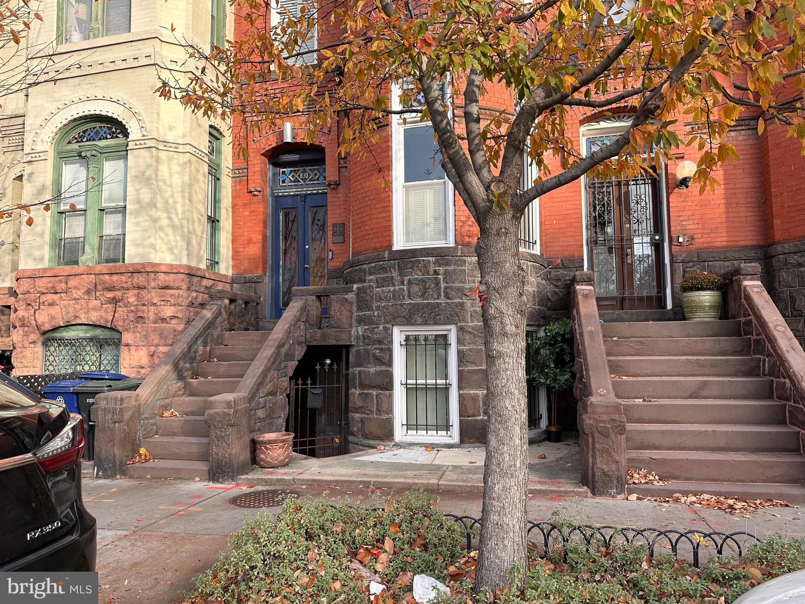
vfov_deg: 56.8
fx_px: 558
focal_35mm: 24
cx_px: 402
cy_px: 302
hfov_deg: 71.6
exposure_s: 1/694
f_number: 1.78
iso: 80
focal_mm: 6.86
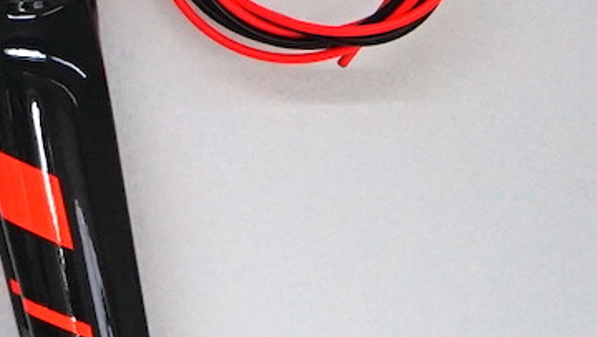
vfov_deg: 4.4
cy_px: -38
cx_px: -985
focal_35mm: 279
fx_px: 4419
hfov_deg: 7.1
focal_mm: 48
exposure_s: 1/160
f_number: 4.5
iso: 1600
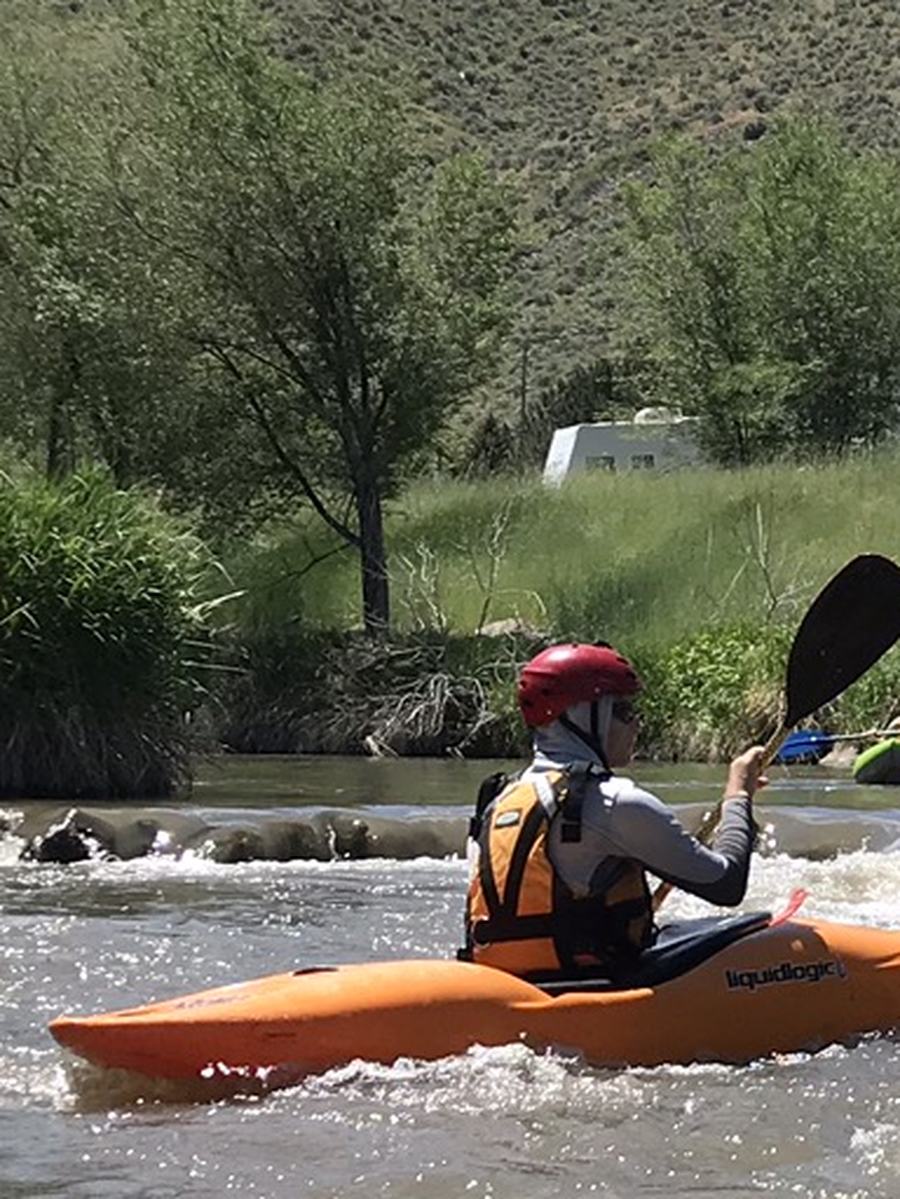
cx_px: 1348
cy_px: 527
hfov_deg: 12.6
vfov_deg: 17.6
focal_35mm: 112
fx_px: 3883
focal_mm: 3.99
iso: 20
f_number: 1.8
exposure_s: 1/2083
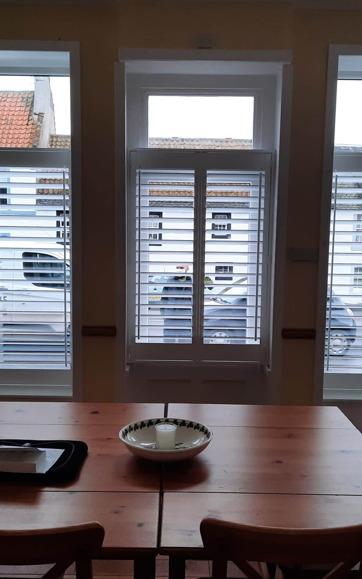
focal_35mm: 36
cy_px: 291
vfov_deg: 54.0
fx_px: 568
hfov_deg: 35.3
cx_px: 185
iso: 50
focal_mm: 4.6
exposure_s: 1/100
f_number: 2
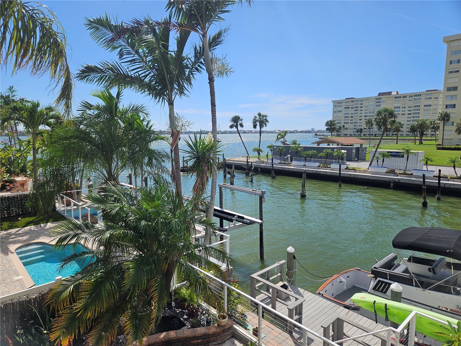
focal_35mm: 23
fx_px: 306
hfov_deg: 73.9
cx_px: 230
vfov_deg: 58.9
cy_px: 173
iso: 25
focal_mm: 5.4
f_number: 1.8
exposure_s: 1/2463
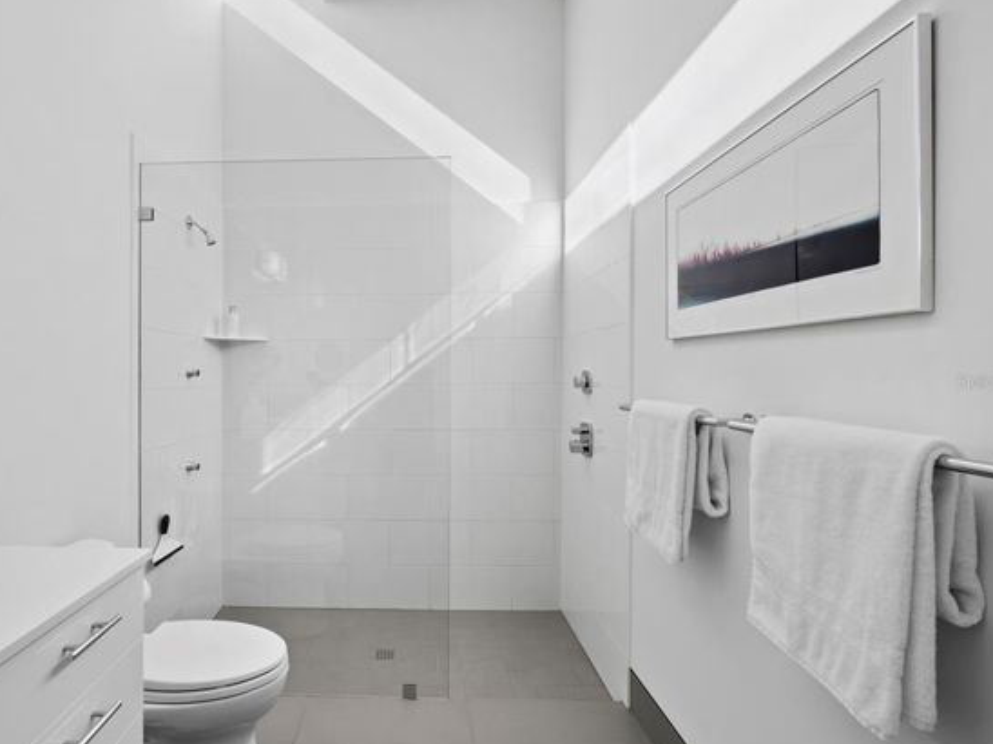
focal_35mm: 18
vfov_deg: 71.6
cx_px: 394
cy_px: 381
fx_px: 516
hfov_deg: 86.6
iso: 320
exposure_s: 1/50
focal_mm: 7
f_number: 11
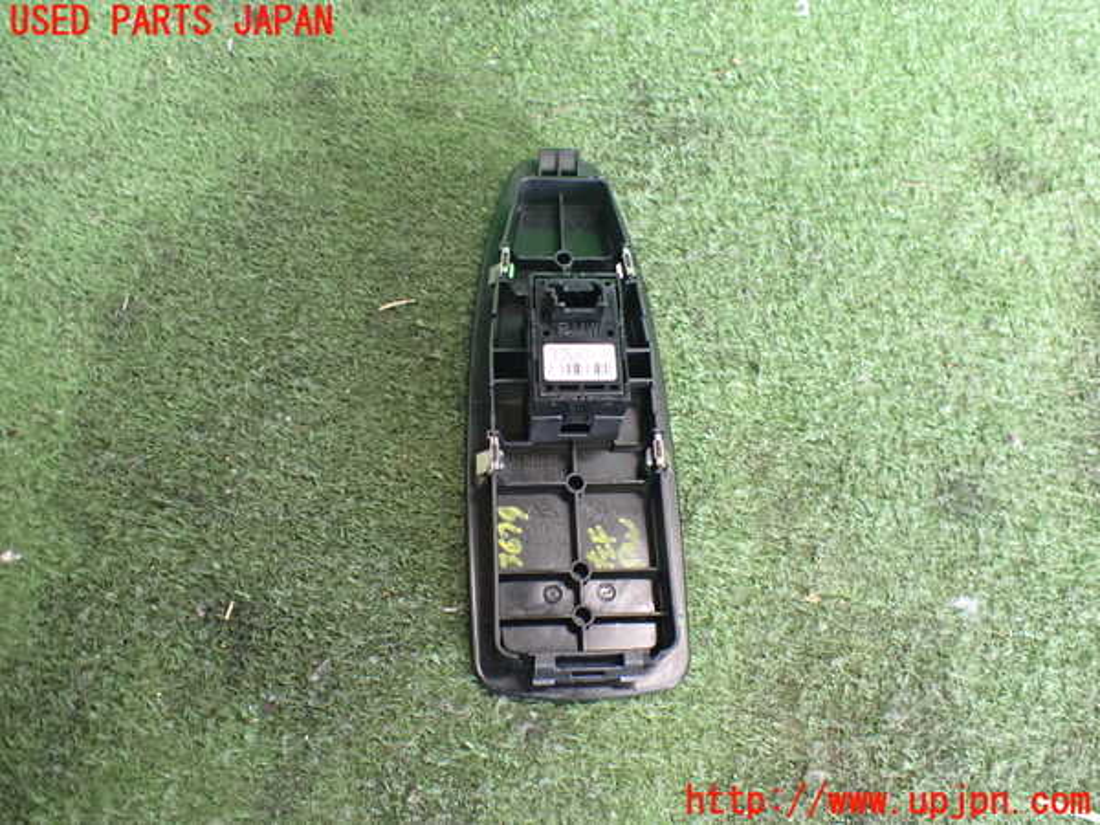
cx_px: 550
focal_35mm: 30
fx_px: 953
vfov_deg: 46.8
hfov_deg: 60.0
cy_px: 412
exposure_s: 1/50
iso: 800
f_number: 2.3
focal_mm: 5.4
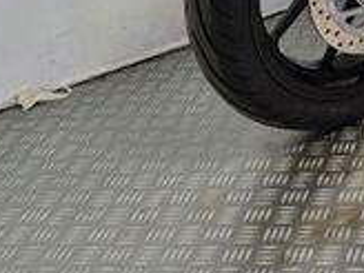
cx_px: 464
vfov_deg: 14.2
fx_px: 946
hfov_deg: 20.1
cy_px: -240
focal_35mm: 90
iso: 250
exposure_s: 1/100
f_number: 1.8
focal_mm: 5.4
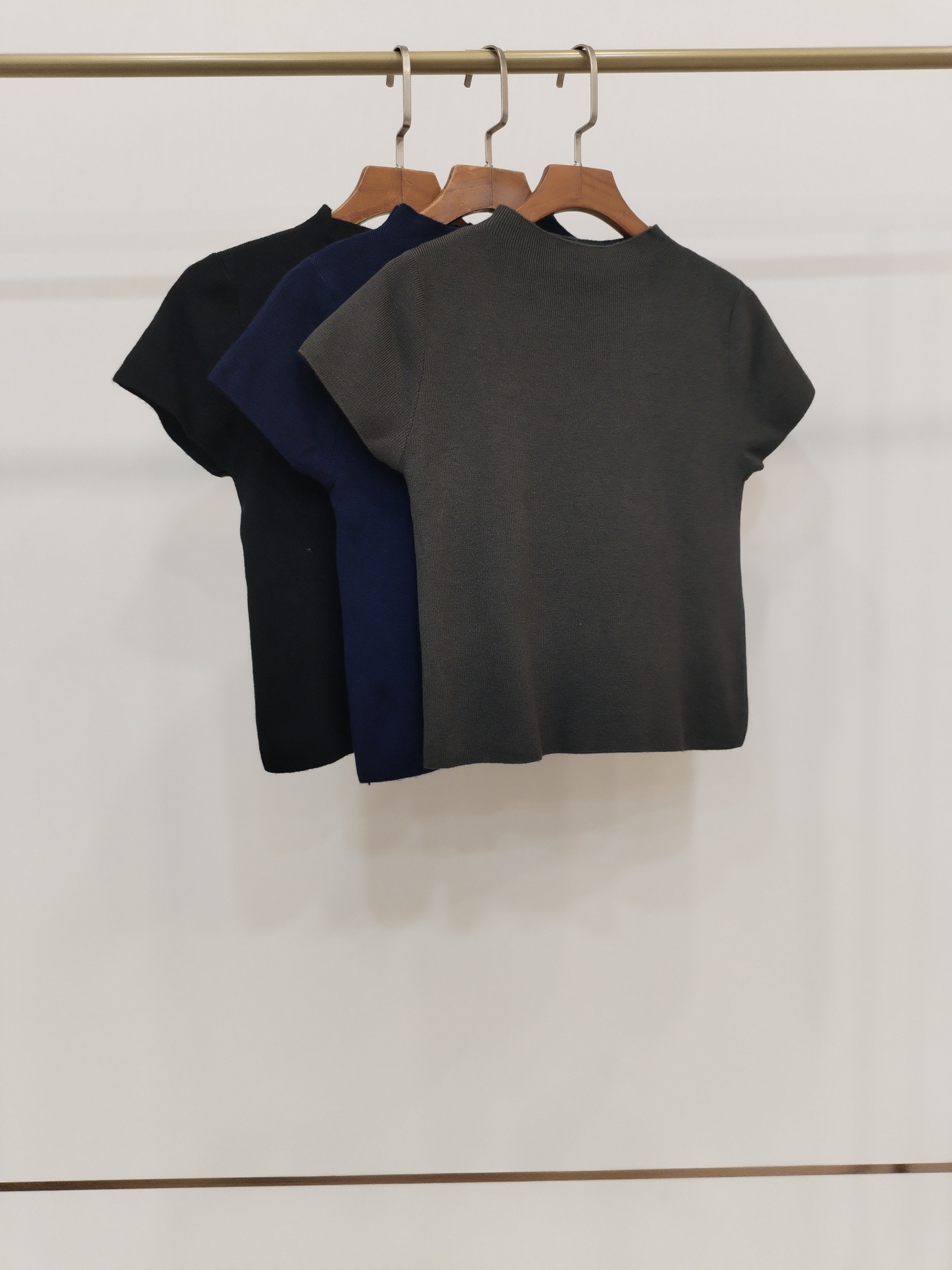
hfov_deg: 48.2
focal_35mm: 29
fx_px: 1063
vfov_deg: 61.7
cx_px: 476
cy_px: 635
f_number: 1.8
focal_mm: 4.75
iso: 383
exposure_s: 1/60
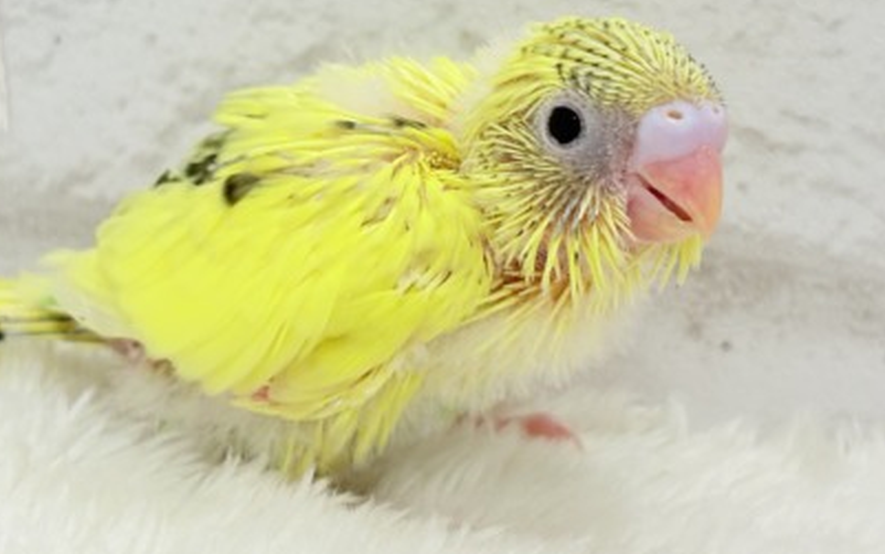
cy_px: 128
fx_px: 2123
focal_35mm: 88
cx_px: 428
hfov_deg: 23.5
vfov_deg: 14.8
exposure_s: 1/100
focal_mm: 5.96
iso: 64
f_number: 1.6
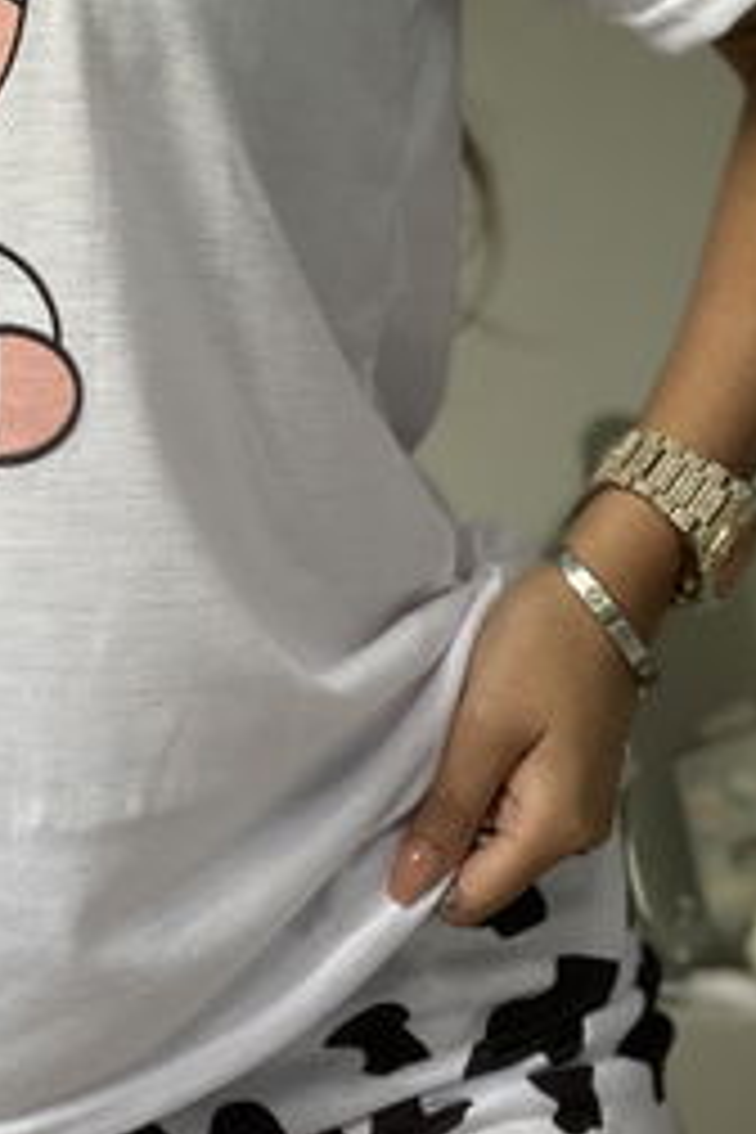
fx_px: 2079
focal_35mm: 66
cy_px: 290
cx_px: 18
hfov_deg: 20.0
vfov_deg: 30.0
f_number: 2.2
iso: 160
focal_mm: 2.71
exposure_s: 1/40
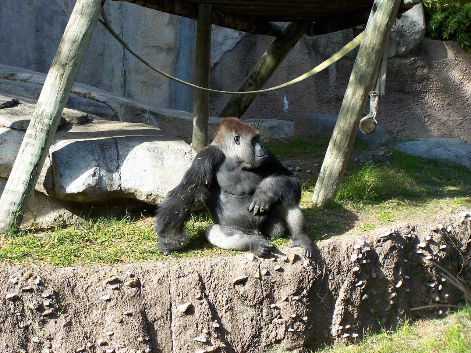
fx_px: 1116
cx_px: 236
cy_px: 176
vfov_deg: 18.0
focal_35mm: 82
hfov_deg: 23.8
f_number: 3.2
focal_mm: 13.7
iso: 80
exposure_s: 1/400
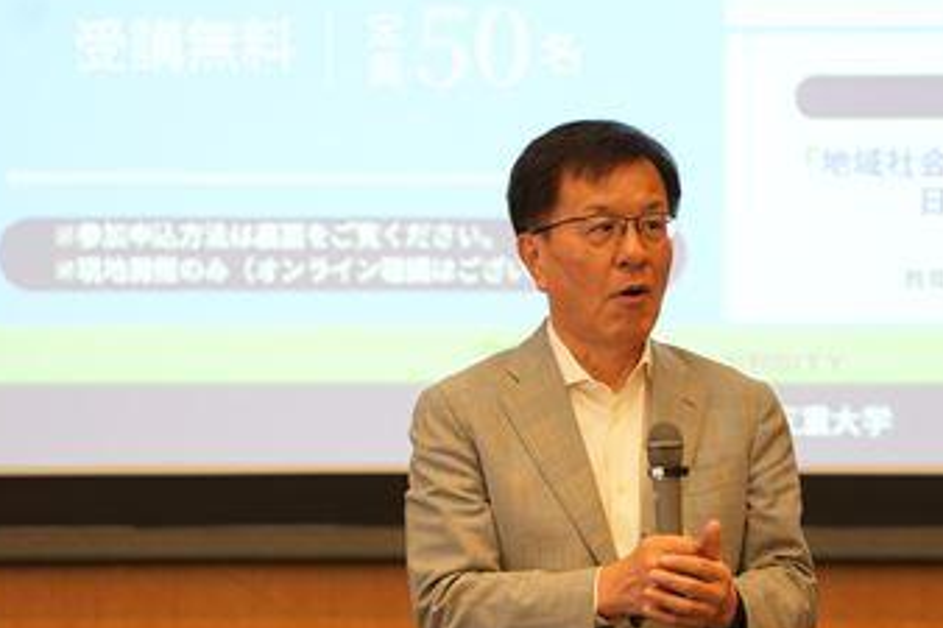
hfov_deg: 5.8
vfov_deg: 3.9
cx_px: 575
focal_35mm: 355
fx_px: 9294
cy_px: 368
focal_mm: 200
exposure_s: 1/200
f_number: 2.8
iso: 1000
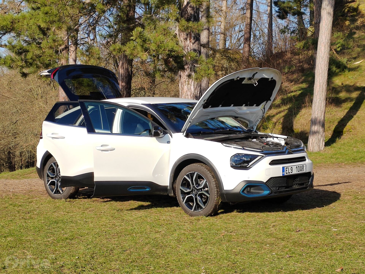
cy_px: 137
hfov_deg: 26.0
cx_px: 182
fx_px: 791
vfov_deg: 19.6
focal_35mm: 75
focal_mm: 5.52
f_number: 1.9
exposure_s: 1/1103
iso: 100
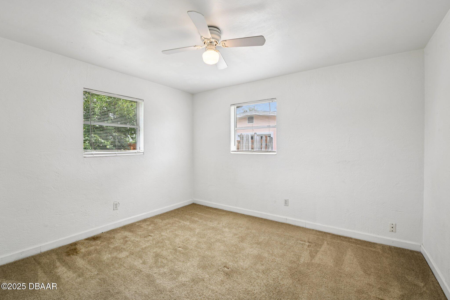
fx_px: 200
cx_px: 225
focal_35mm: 16
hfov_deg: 96.7
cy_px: 150
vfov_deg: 73.7
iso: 400
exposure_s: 1/60
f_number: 8
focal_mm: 16
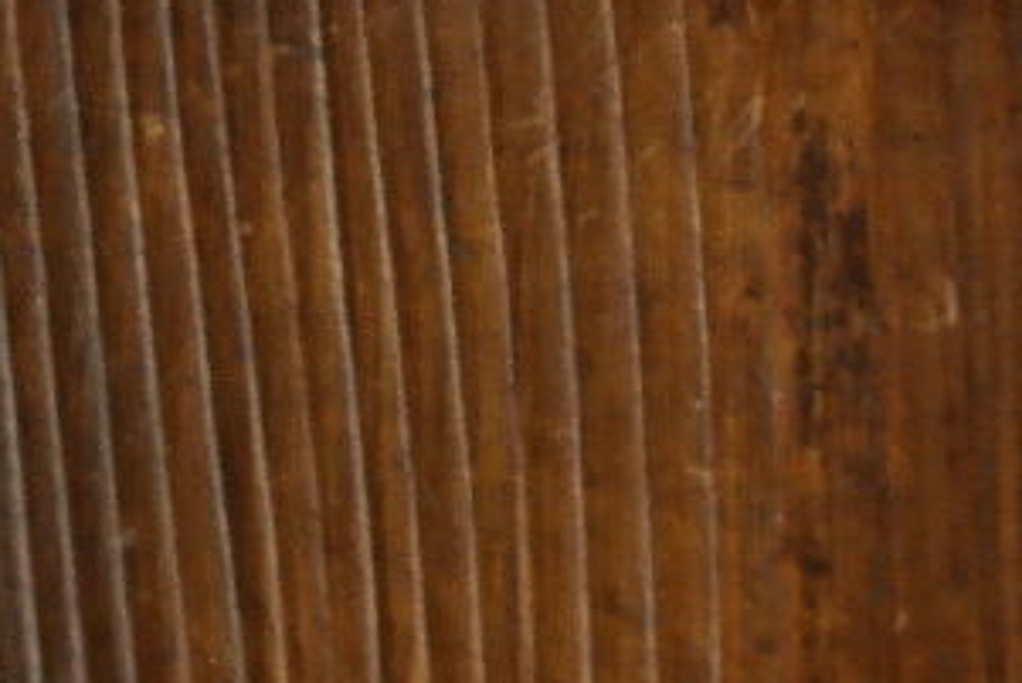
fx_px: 8634
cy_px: -561
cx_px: 2054
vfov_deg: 4.5
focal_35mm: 304
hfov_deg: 6.6
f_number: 5.6
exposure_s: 1/30
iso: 800
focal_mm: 35
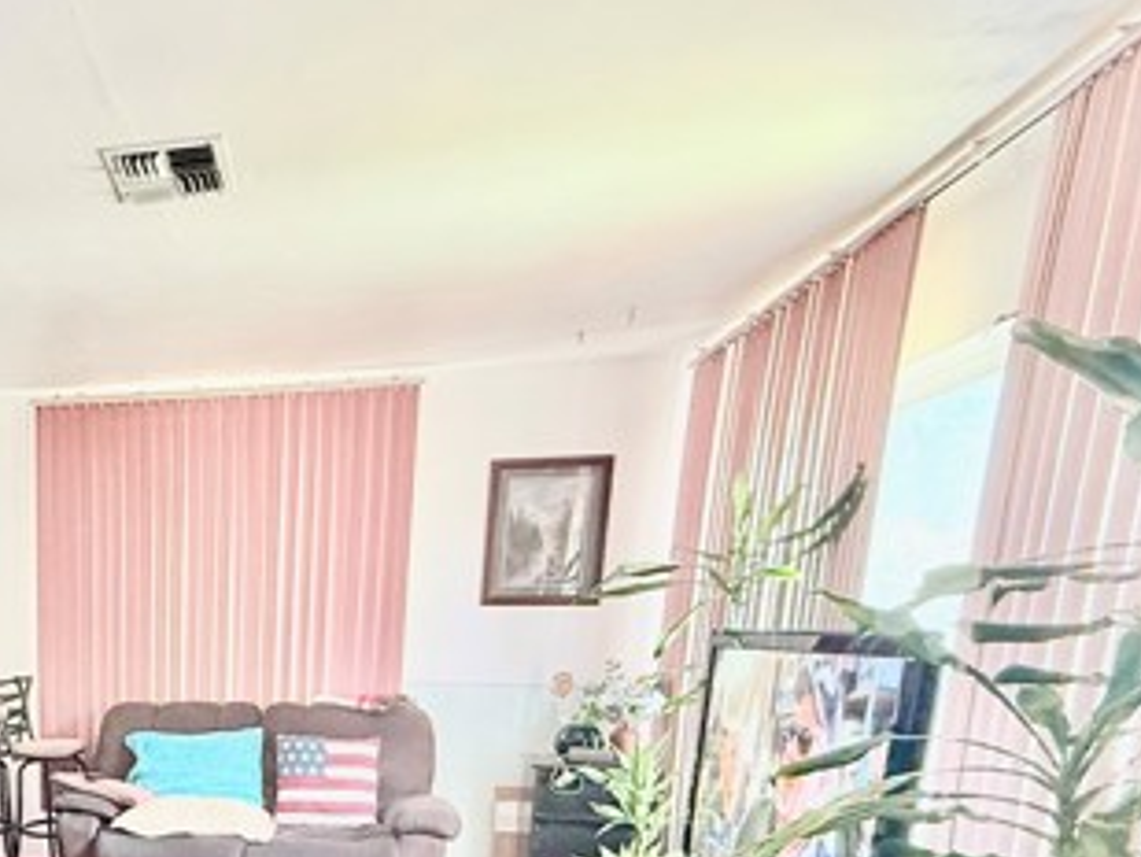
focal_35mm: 29
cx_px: 100
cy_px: 813
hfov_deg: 53.4
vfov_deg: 43.0
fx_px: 956
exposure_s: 1/60
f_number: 2.2
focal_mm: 2.22
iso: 500
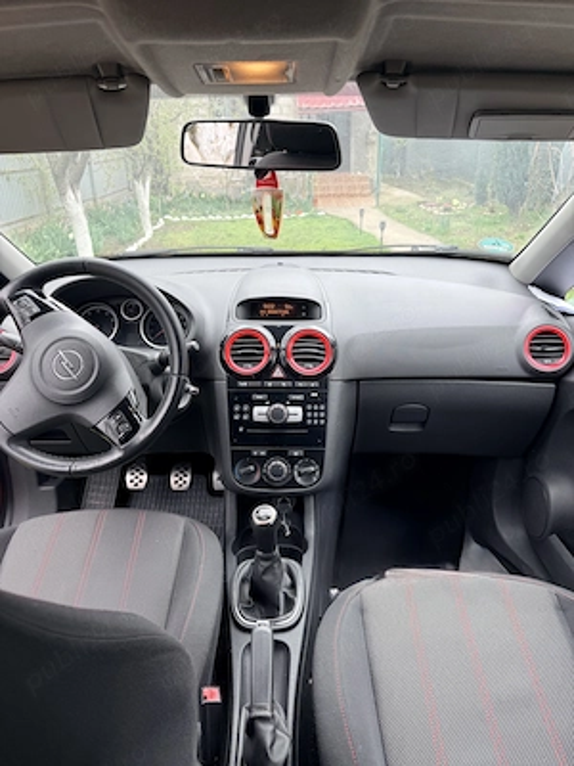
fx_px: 531
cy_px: 383
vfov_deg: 71.6
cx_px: 287
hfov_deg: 56.8
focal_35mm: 24
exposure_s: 1/121
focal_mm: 6.76
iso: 64
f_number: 1.78
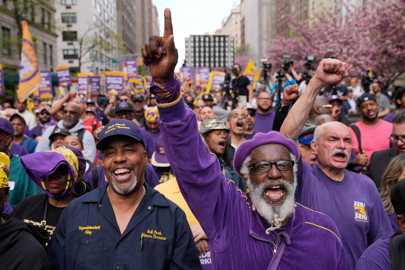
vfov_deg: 38.9
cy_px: 135
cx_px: 202
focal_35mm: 34
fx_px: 382
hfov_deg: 55.8
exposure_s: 1/750
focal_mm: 34
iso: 250
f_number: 4
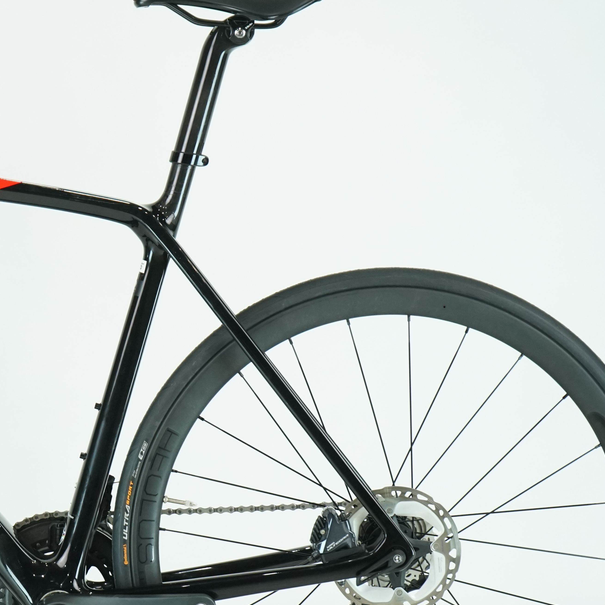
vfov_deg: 13.9
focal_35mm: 125
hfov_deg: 13.8
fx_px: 2472
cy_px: 408
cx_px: 1
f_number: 5.6
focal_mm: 64
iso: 1600
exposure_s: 1/200
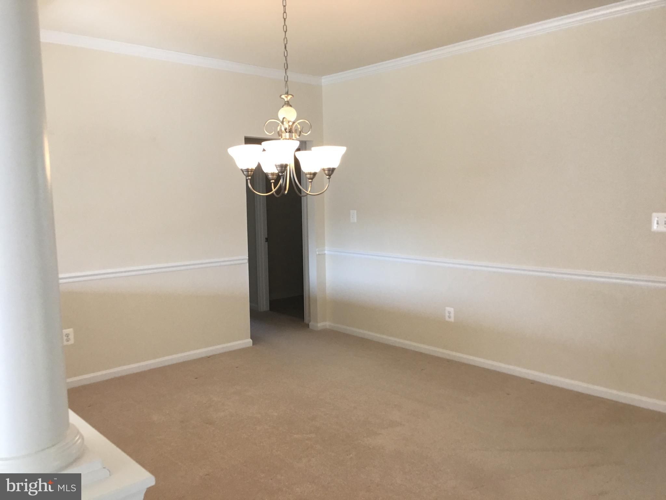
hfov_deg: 61.7
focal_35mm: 29
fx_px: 558
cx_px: 333
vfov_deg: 48.2
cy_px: 250
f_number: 2.2
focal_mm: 4.15
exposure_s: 1/15
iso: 40
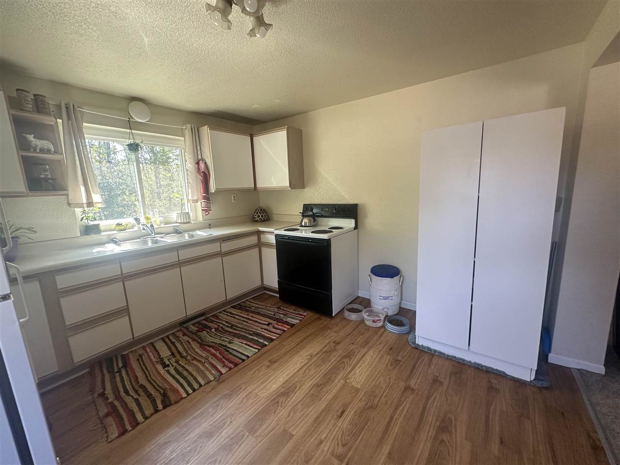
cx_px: 310
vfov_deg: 85.7
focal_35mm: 14
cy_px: 232
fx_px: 251
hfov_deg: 102.1
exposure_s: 1/99
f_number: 2.2
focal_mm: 2.22
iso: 160
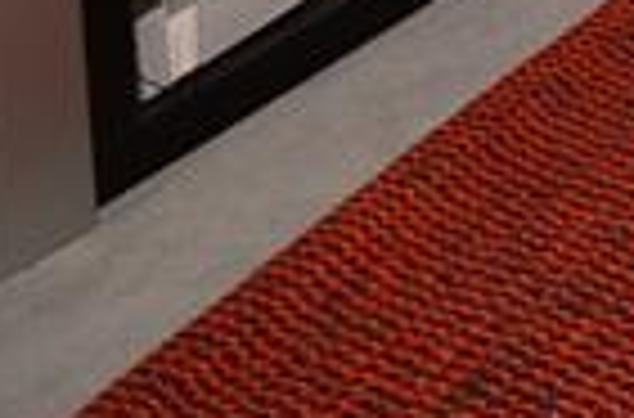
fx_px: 1913
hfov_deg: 10.8
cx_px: 1996
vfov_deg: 8.7
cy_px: -1056
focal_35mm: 109
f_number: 8
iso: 200
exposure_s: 1/25
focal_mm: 10
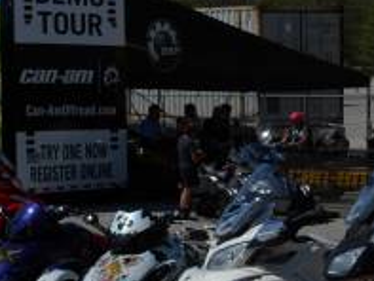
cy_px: 178
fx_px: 1762
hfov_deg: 12.1
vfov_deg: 9.1
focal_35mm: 163
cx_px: 281
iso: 80
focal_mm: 16.4
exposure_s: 1/1600
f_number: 4.9
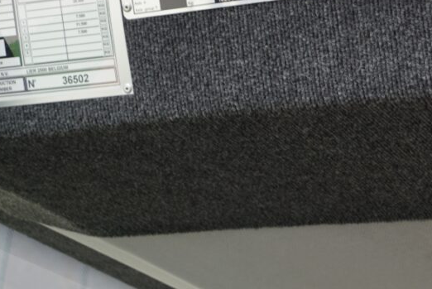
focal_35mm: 103
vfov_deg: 13.2
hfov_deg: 19.6
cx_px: 332
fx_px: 1237
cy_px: 9
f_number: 6.3
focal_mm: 35
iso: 100
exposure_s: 1/30
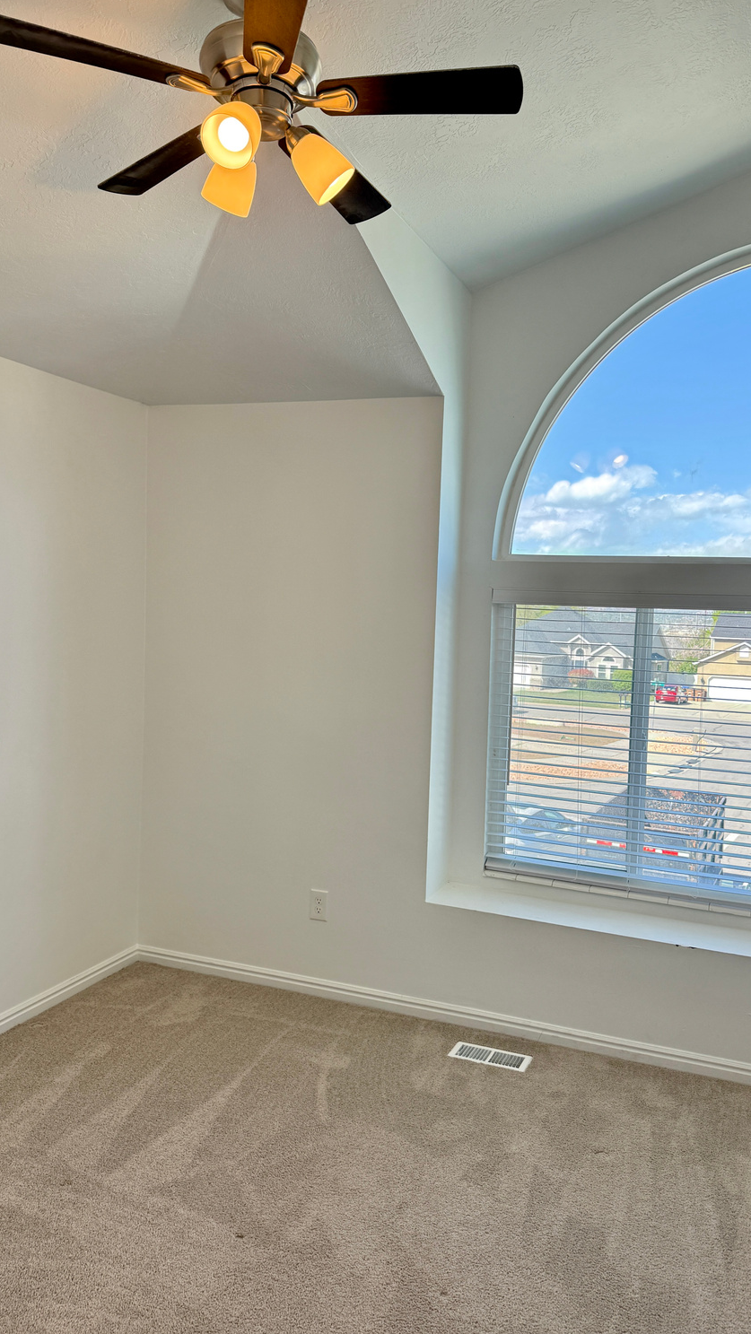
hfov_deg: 42.9
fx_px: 955
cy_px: 677
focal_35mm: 27
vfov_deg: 69.8
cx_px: 407
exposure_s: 1/280
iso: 100
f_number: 1.78
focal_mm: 6.76
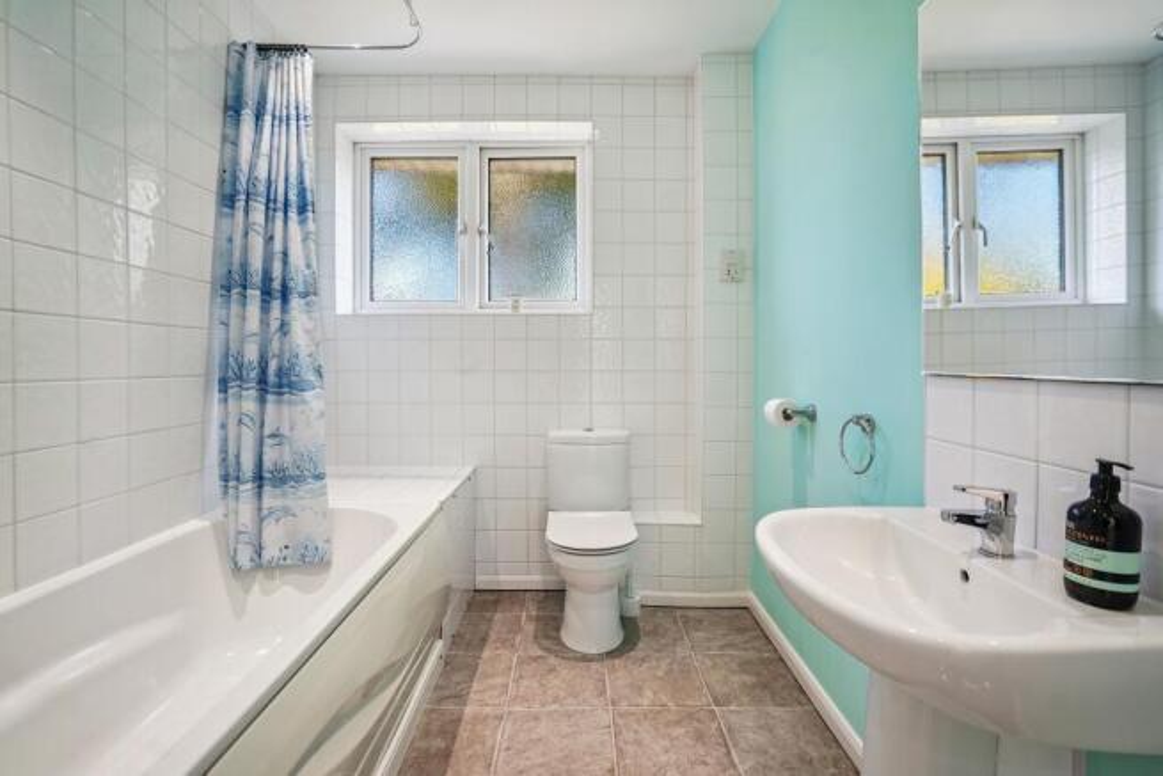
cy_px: 388
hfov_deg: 96.7
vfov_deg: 73.8
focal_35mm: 16
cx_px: 582
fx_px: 517
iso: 320
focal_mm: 16
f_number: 4
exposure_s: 1/100
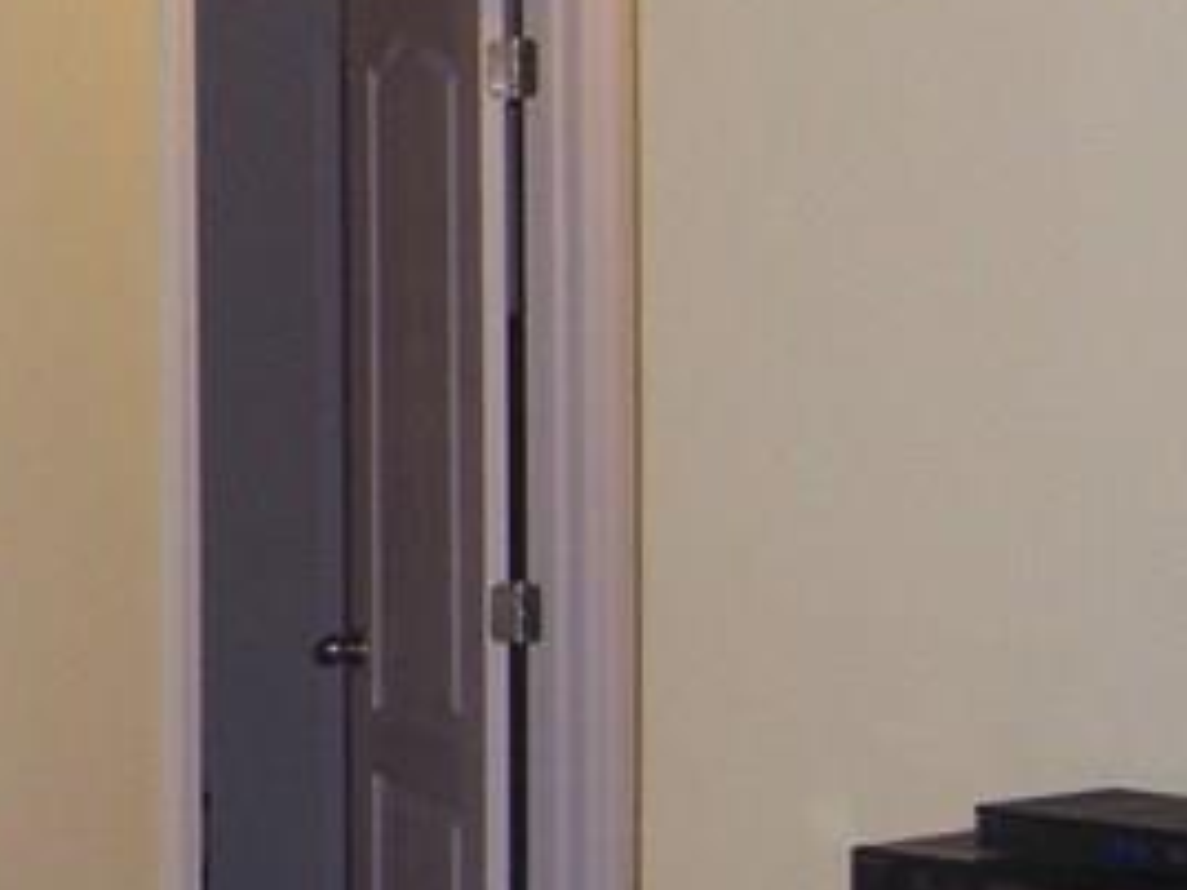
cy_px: 297
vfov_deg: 11.8
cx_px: -407
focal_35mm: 126
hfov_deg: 14.9
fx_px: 4321
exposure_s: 1/60
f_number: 2.8
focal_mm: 5.5
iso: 140
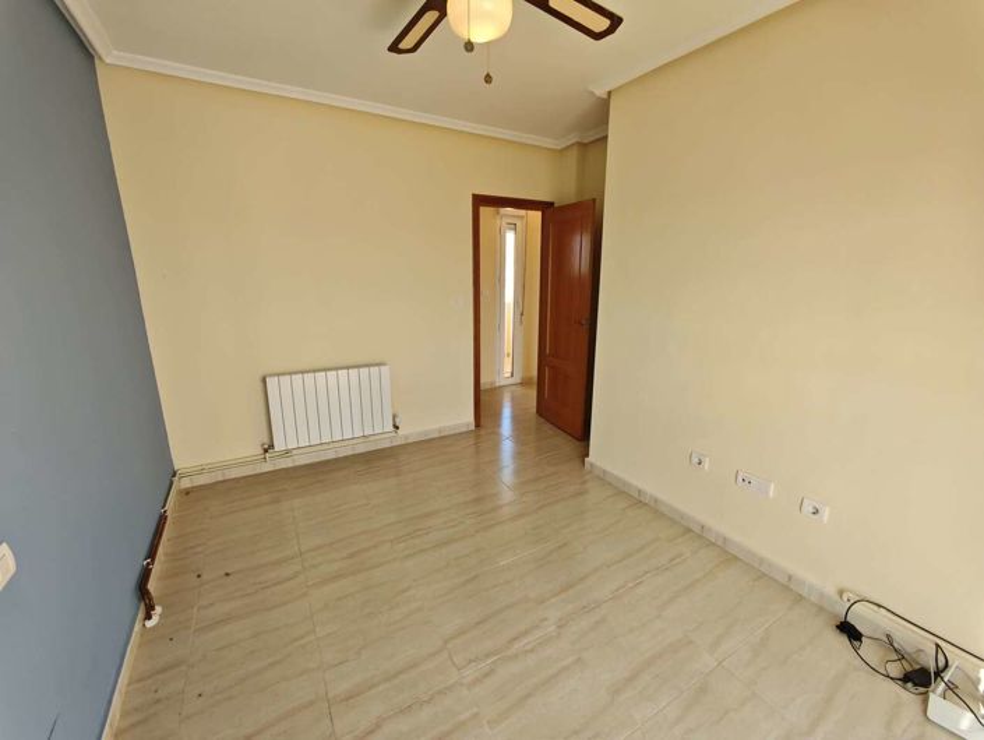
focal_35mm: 14
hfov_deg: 102.0
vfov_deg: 85.8
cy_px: 370
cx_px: 492
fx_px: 398
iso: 250
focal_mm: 2.16
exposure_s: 1/100
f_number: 2.2
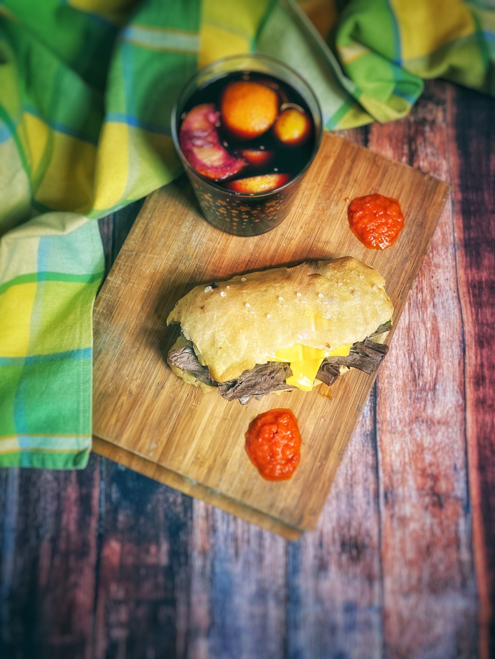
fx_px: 496
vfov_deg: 67.3
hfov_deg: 53.1
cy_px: 330
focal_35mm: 26
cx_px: 248
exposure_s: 1/50
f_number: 1.8
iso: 200
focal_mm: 4.25
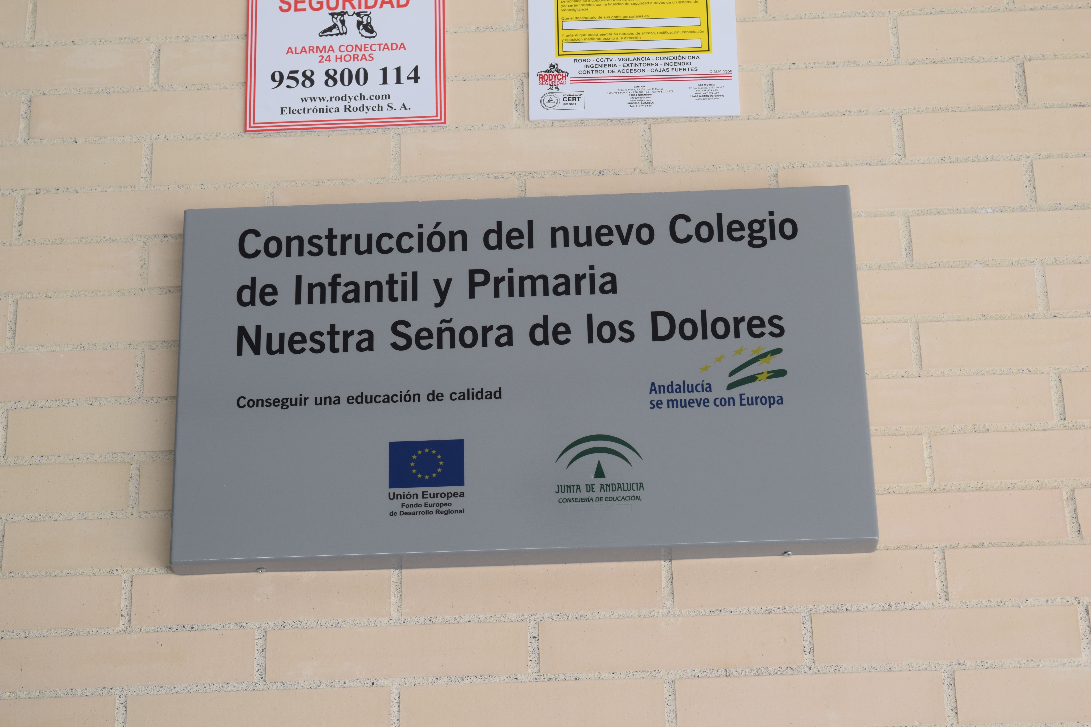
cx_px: 546
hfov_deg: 24.6
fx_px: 2500
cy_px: 364
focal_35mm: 82
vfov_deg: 16.6
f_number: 8
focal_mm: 55
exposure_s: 1/250
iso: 400
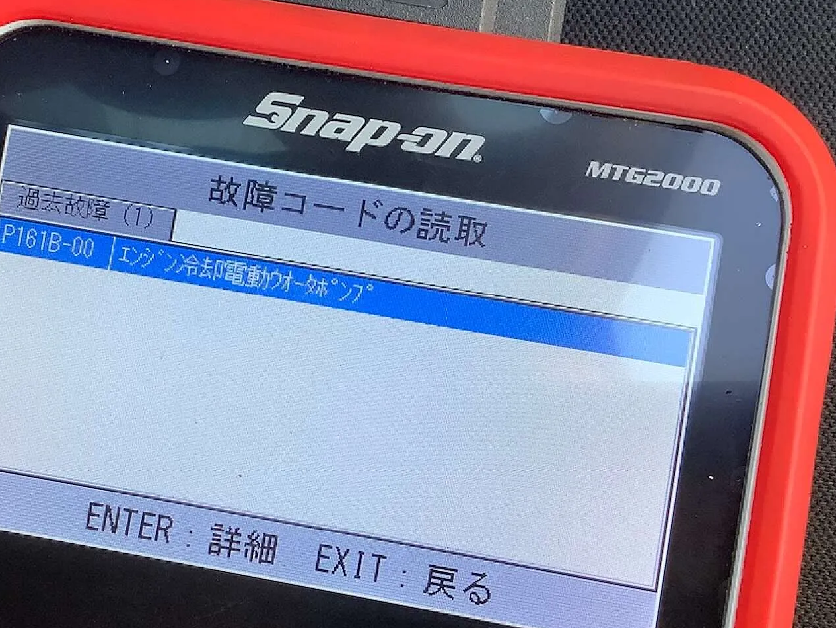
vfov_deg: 30.9
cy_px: 349
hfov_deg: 40.0
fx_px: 1135
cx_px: 285
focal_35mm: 47
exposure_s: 1/120
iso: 80
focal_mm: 3.3
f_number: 2.4
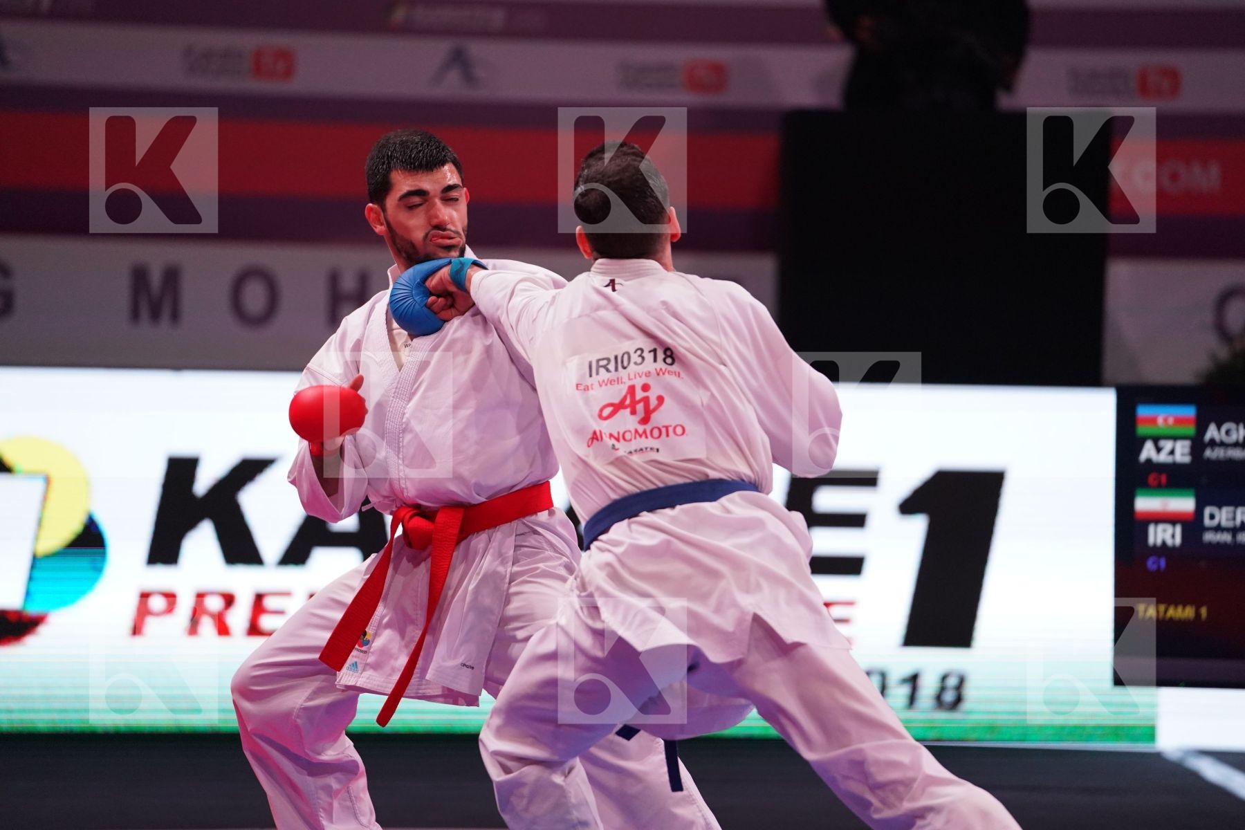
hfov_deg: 10.3
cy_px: 415
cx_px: 622
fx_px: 6916
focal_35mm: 200
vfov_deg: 6.9
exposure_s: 1/1000
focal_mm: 200
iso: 3200
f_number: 2.8
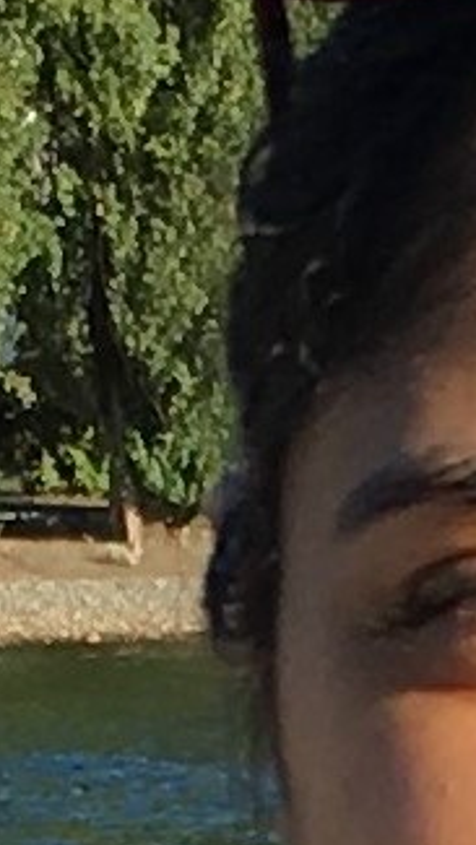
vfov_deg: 23.4
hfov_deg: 13.0
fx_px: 1951
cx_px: 769
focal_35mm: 87
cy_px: 859
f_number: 2.2
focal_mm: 4.15
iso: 25
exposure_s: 1/801
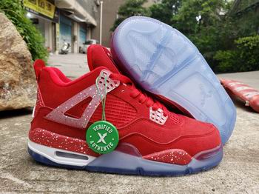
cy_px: 97
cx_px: 130
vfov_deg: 53.0
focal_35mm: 26
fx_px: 194
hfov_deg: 67.3
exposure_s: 1/100
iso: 64
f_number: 2.4
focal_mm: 4.3
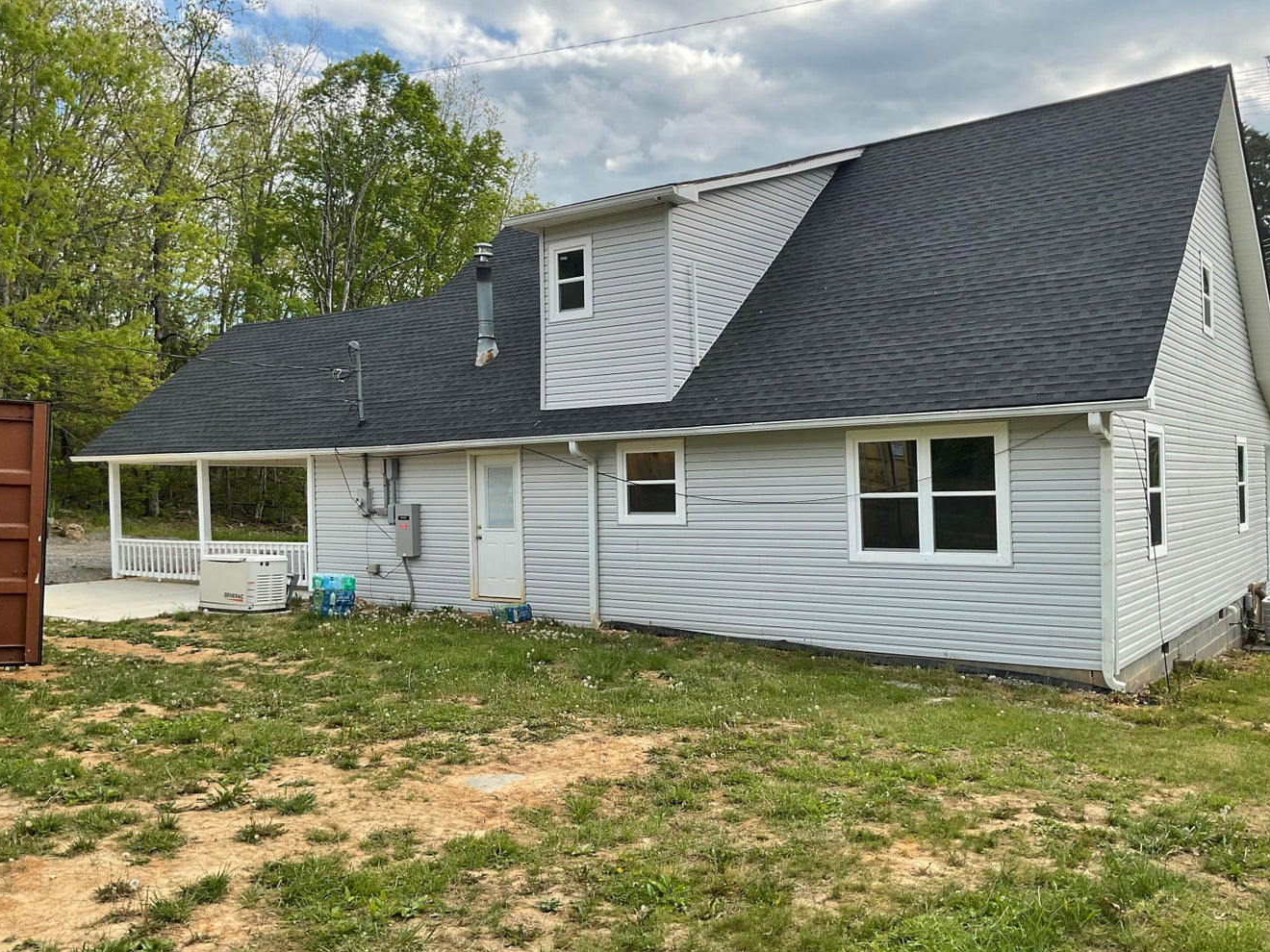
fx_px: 1101
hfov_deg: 60.0
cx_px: 636
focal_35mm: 30
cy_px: 477
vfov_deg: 46.8
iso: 16
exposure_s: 1/666
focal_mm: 3
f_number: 1.8
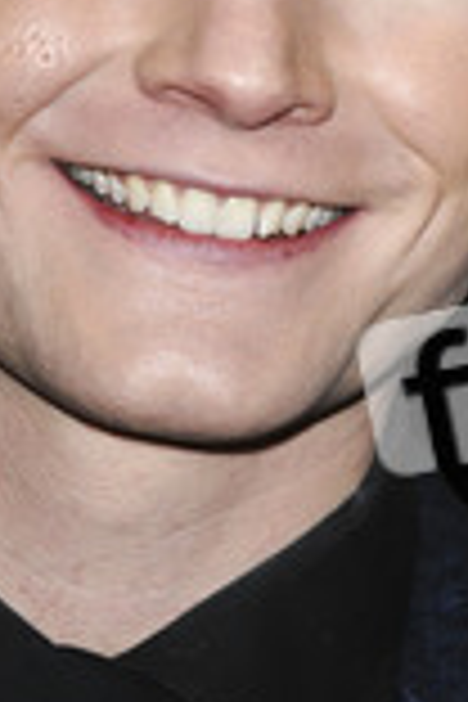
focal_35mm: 404
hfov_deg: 3.4
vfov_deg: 5.1
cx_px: 182
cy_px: 144
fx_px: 7883
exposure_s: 1/200
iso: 400
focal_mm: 105
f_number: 5
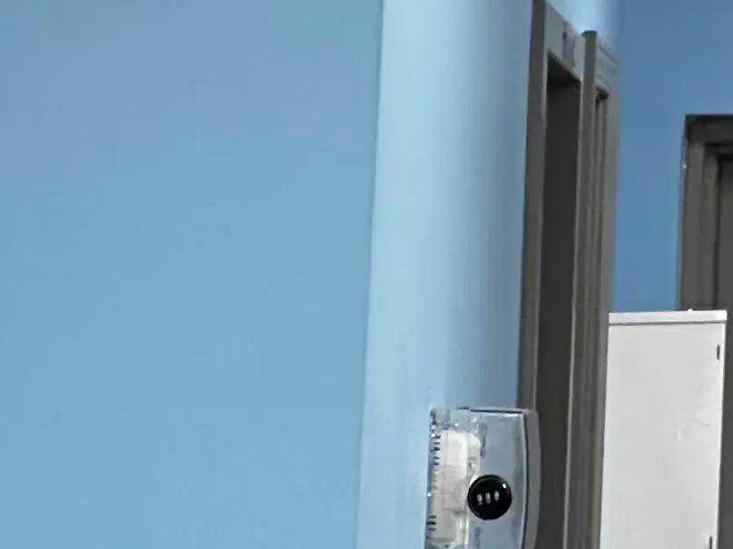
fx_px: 8024
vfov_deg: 3.9
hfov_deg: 5.1
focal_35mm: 379
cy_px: -756
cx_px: 1395
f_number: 2.8
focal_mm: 9
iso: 160
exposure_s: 1/120
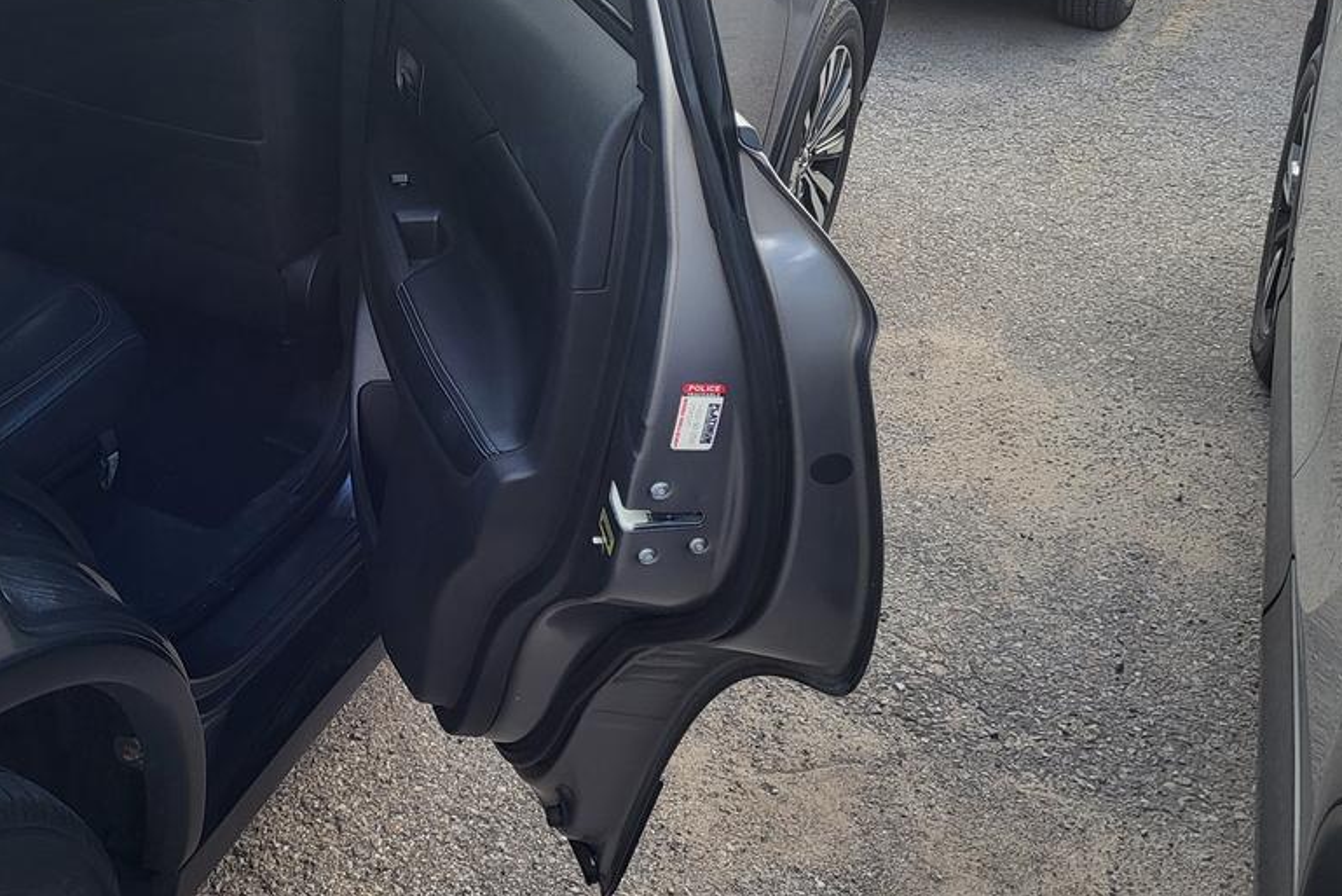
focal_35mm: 45
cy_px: 115
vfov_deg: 28.9
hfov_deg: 42.7
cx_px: 401
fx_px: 1678
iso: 40
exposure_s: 1/266
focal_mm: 5.4
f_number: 1.8
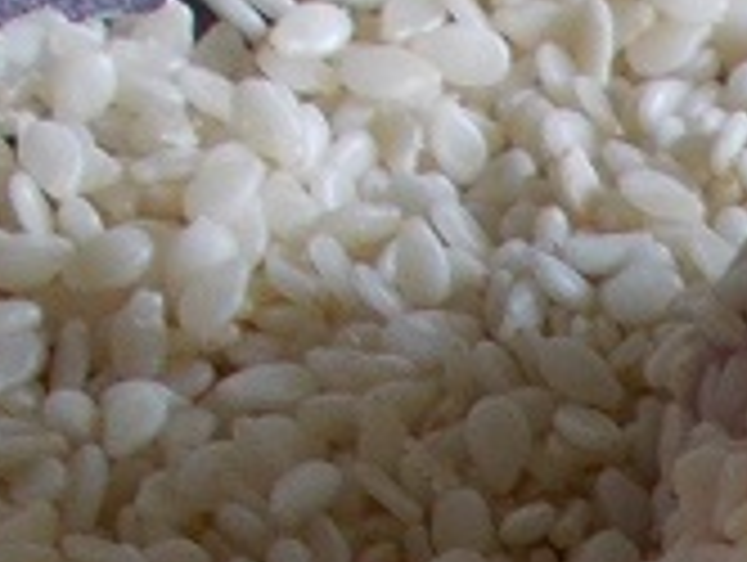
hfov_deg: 11.4
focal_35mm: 160
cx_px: 1377
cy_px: 1281
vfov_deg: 8.6
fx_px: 3458
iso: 100
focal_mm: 4.6
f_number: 3.2
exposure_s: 1/25
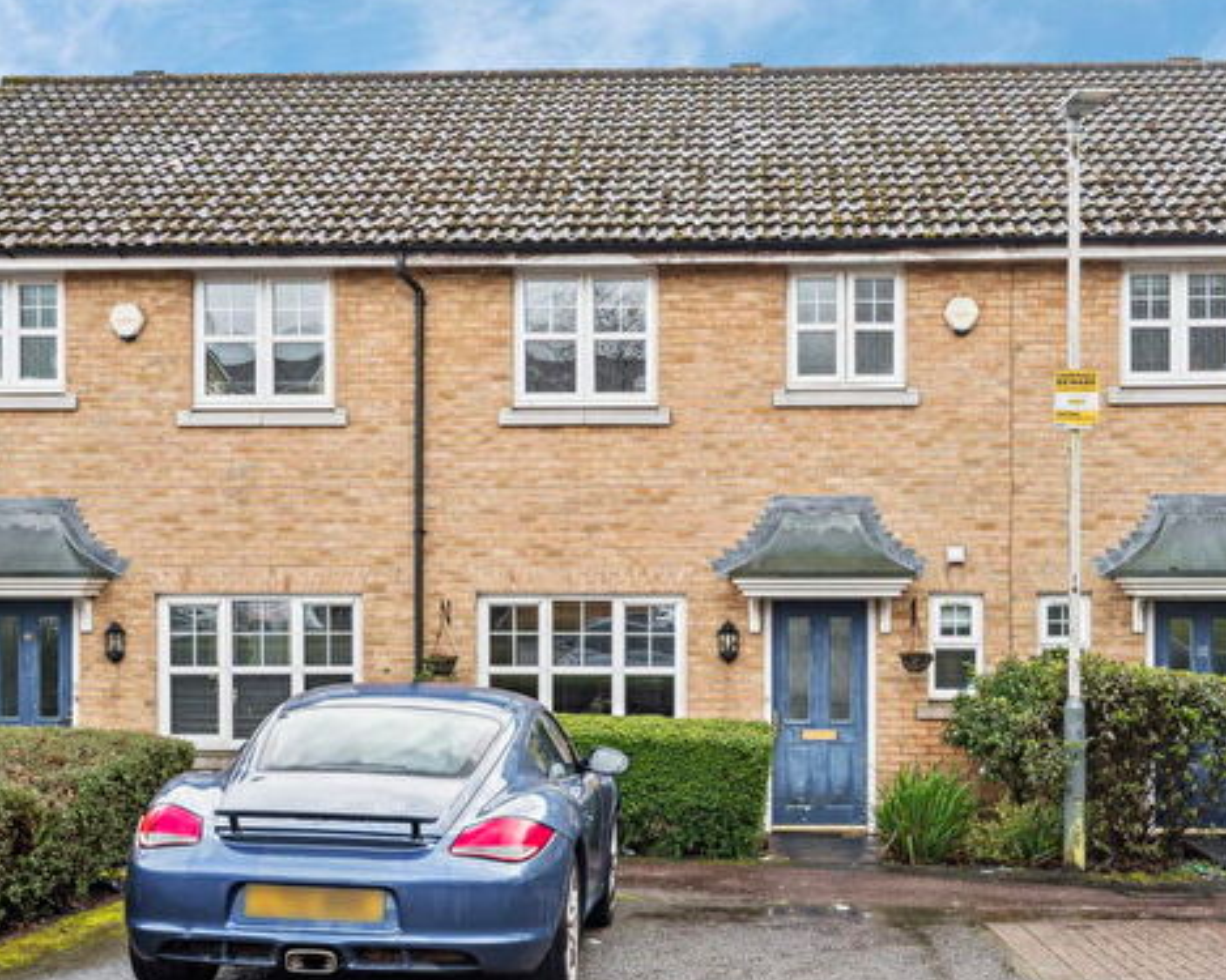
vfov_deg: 30.8
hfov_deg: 38.0
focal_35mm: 49
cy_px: 493
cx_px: 701
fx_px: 1778
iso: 640
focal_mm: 35
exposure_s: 1/200
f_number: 11
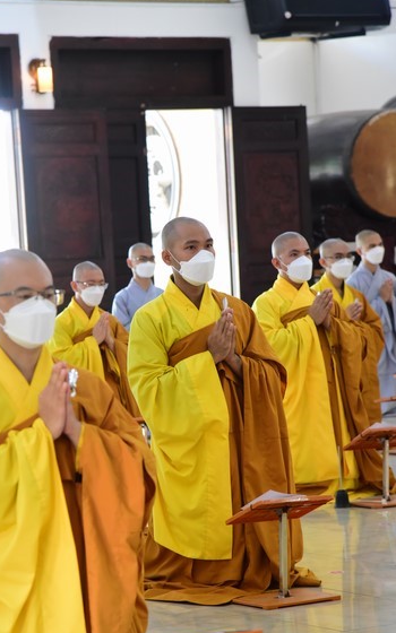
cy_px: 323
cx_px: 164
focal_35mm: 142
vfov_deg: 14.7
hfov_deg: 9.2
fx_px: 2452
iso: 4000
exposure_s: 1/125
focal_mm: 120
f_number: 5.6
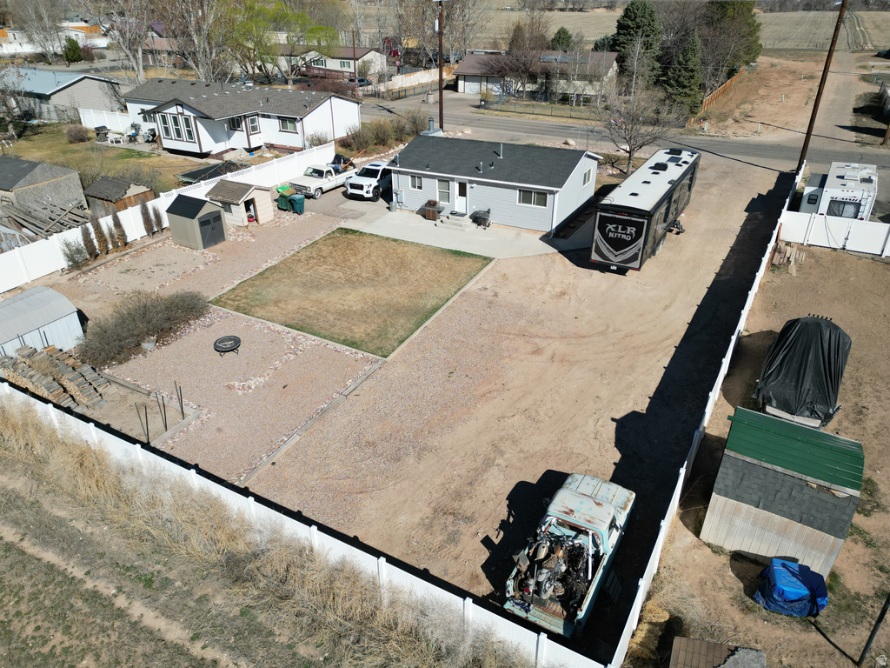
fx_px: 617
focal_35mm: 24
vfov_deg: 56.8
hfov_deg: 71.6
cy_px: 334
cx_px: 445
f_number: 1.7
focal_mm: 6.72
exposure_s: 1/5000
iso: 140
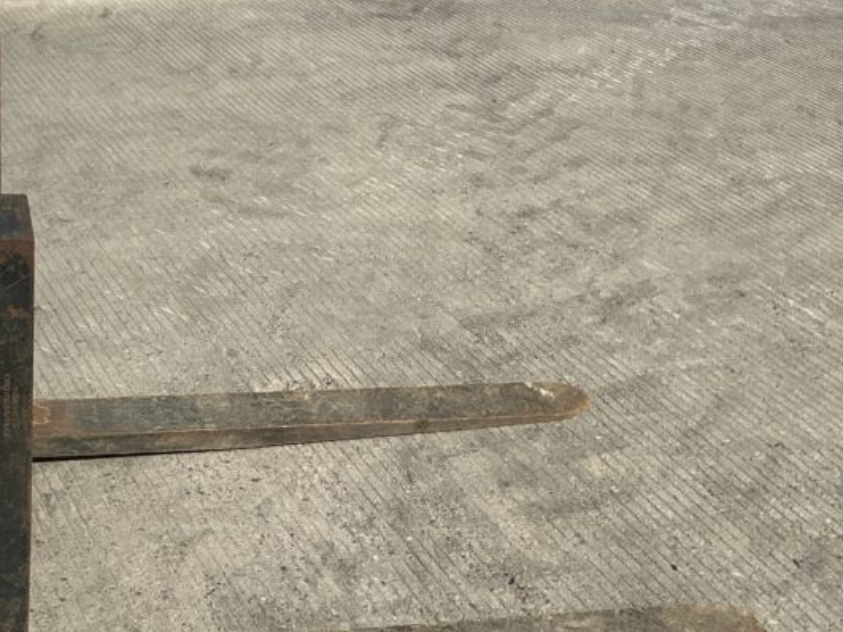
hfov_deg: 35.1
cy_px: 375
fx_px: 1315
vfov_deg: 27.0
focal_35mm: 54
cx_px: 252
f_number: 1.8
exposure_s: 1/2801
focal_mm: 3
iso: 25
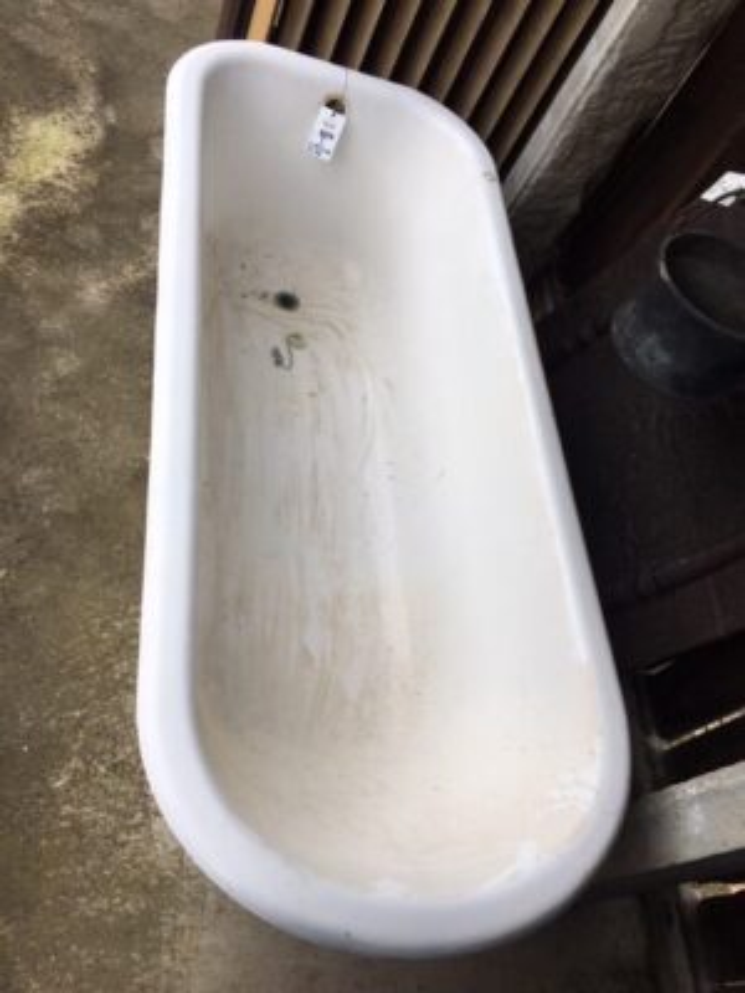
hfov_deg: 48.2
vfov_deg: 61.7
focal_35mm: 29
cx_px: 372
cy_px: 496
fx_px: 832
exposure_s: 1/218
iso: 25
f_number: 2.2
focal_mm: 4.15
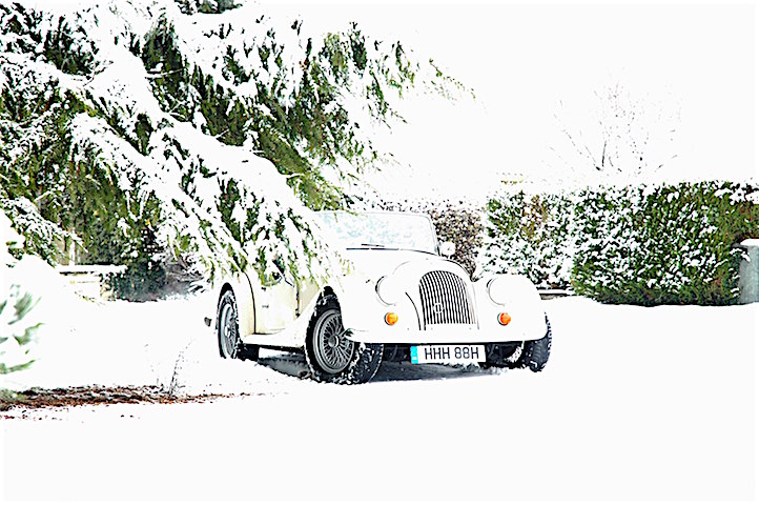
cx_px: 380
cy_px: 252
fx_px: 2212
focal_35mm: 105
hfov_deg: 19.5
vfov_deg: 13.0
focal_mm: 70
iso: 500
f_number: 5.6
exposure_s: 1/125
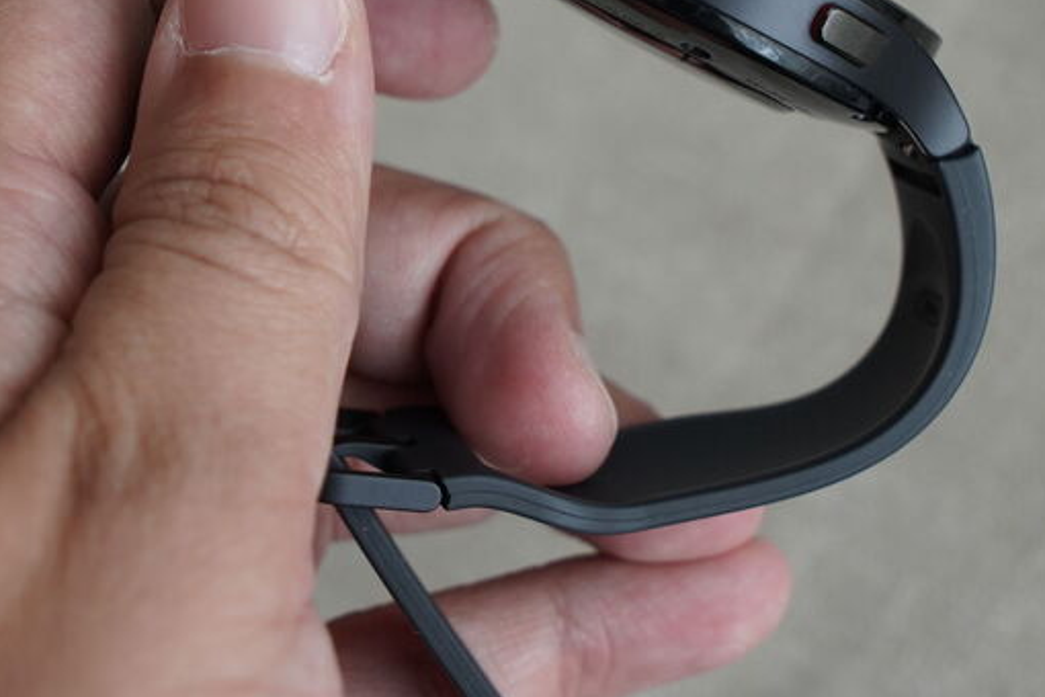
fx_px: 3715
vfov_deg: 10.7
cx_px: 516
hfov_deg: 16.0
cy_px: 189
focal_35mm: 128
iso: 1250
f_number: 8
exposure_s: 1/160
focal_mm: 68
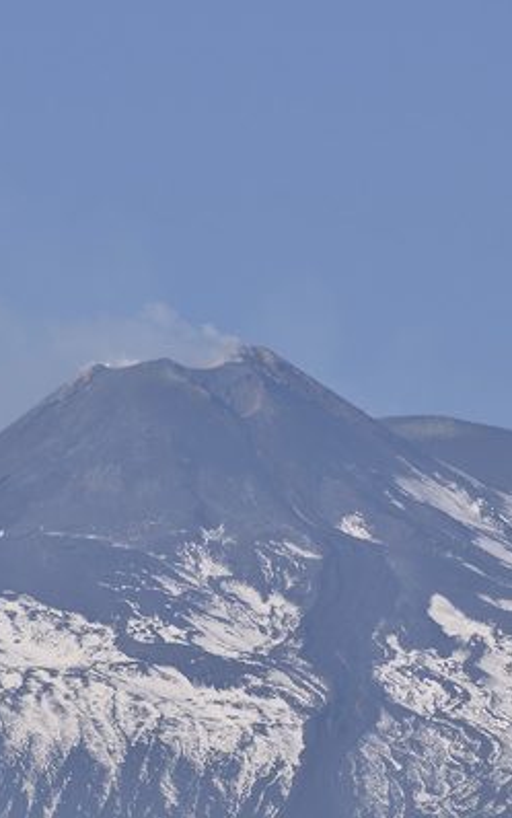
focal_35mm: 692
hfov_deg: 1.9
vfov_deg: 3.0
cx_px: 150
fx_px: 15438
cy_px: 409
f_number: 8
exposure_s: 1/500
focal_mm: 300
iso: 100
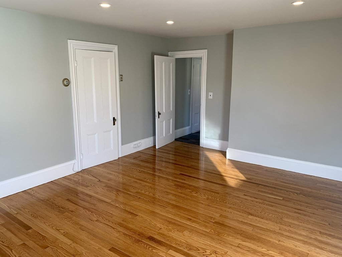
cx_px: 171
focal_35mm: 26
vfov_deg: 53.1
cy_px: 128
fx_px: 257
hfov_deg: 67.3
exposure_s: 1/120
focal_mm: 4.25
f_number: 1.8
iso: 50
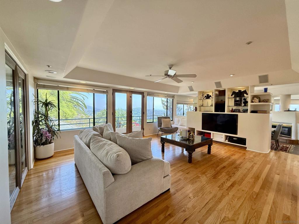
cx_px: 150
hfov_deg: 102.1
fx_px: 121
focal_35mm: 14
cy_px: 112
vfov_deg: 85.7
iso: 160
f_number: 2.2
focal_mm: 2.22
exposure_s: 1/120
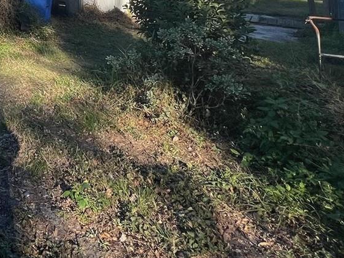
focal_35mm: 37
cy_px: -74
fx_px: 368
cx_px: -83
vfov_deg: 30.7
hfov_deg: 36.6
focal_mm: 1.57
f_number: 1.8
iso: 32
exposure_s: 1/774
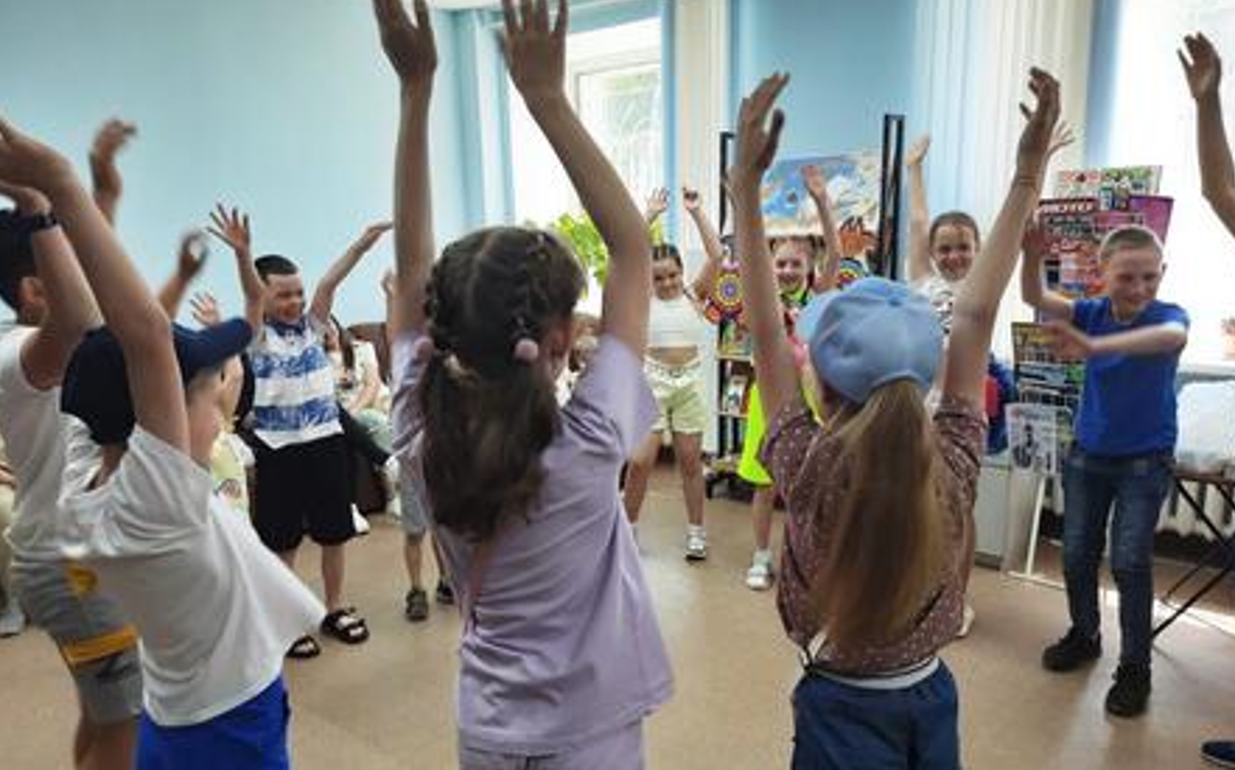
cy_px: 414
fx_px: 875
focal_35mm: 26
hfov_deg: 70.5
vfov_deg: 47.5
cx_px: 619
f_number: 1.8
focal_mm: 5.23
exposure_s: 1/50
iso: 25
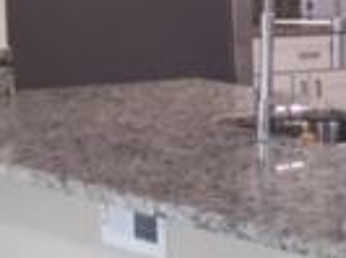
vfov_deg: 10.5
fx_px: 1396
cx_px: 663
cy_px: 188
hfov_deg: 12.6
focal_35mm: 140
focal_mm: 4.15
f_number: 2.2
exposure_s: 1/30
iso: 80
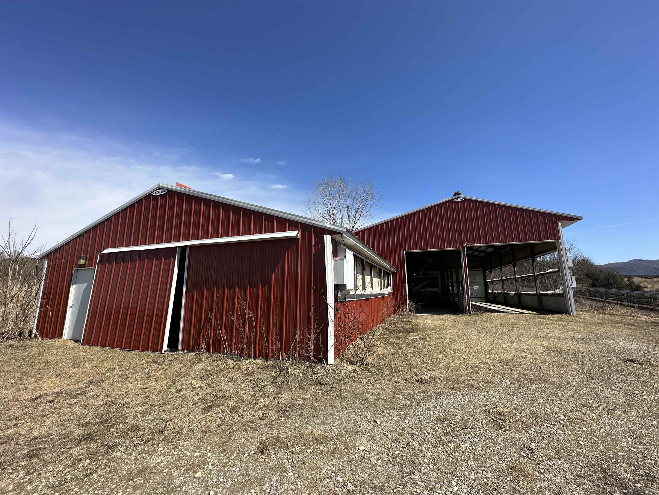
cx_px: 330
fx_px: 267
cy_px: 248
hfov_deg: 102.1
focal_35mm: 14
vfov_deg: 85.7
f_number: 2.2
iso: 50
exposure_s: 1/1689
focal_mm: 2.22
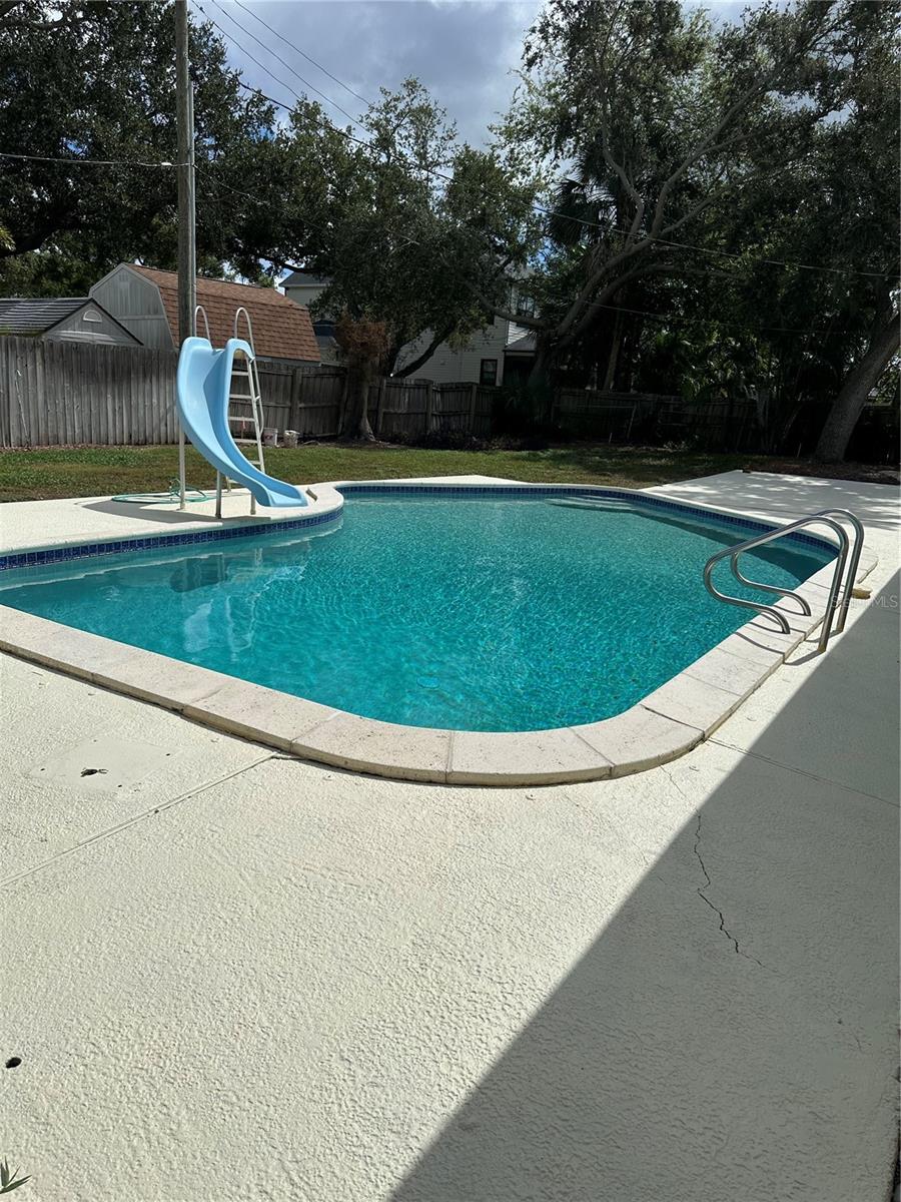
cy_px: 601
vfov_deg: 71.6
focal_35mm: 24
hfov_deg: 56.8
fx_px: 833
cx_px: 450
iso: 80
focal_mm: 6.86
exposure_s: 1/15625
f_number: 1.78
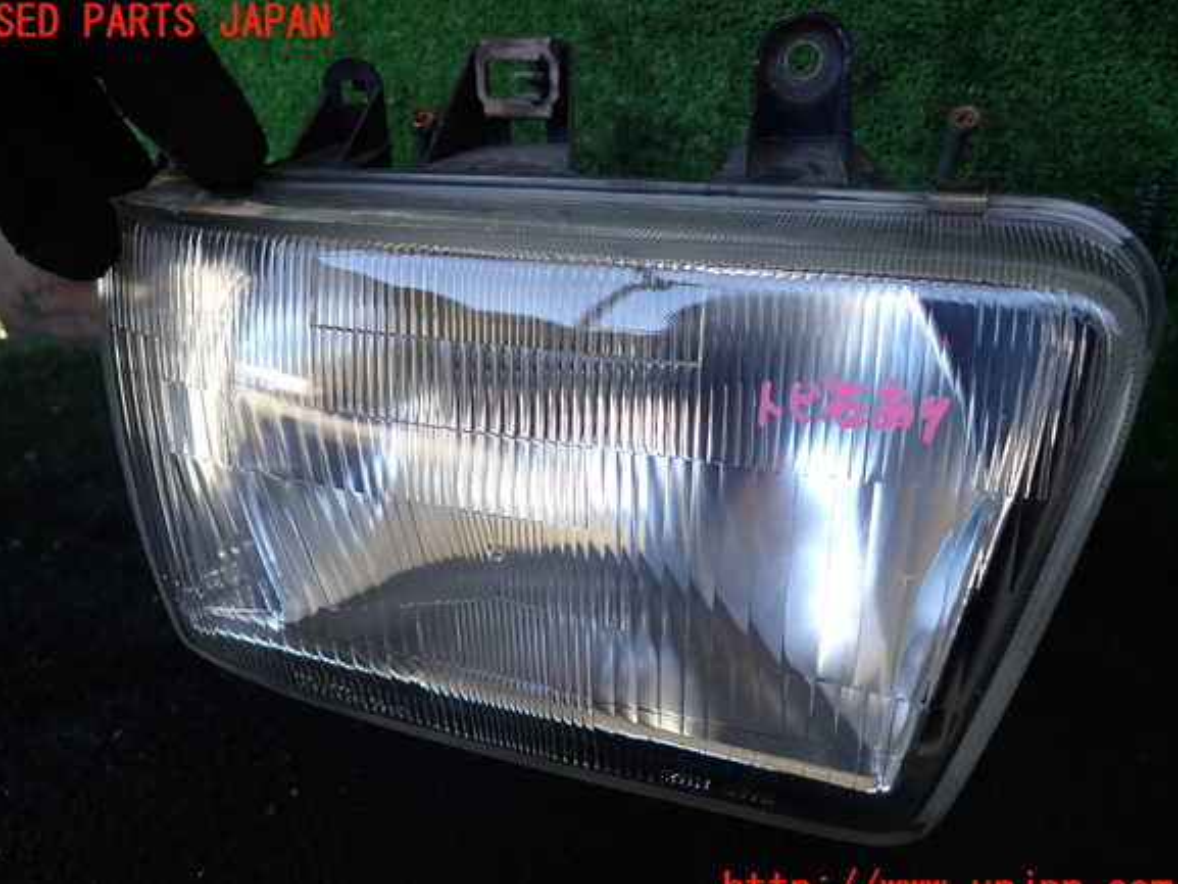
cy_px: 457
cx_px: 572
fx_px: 885
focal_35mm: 26
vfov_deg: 53.1
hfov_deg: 67.3
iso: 100
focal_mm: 4.5
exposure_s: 1/100
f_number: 2
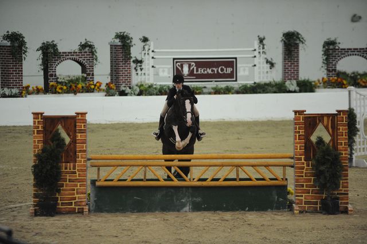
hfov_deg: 10.3
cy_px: 122
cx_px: 184
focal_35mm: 200
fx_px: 2038
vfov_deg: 6.9
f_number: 2.8
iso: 6400
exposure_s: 1/400
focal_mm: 200
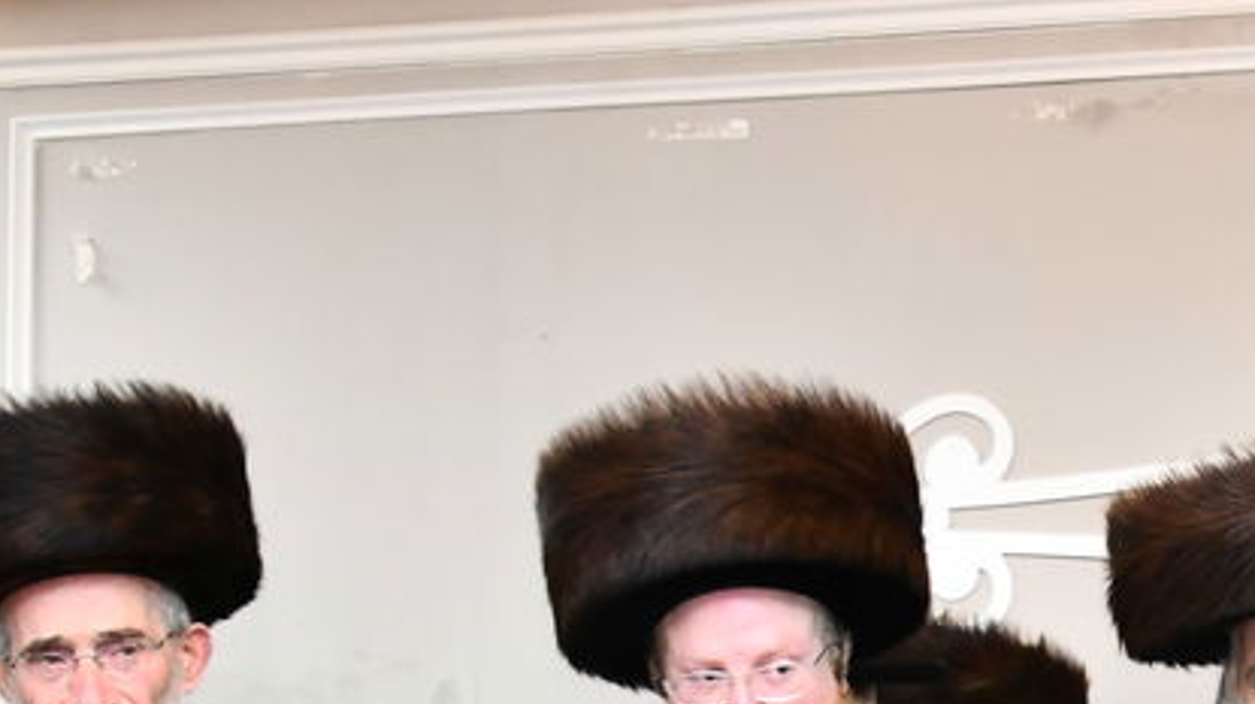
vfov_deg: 11.8
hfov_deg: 20.2
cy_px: 947
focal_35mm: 99
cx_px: 1503
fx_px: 3293
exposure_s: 1/125
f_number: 5.6
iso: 2000
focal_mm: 28
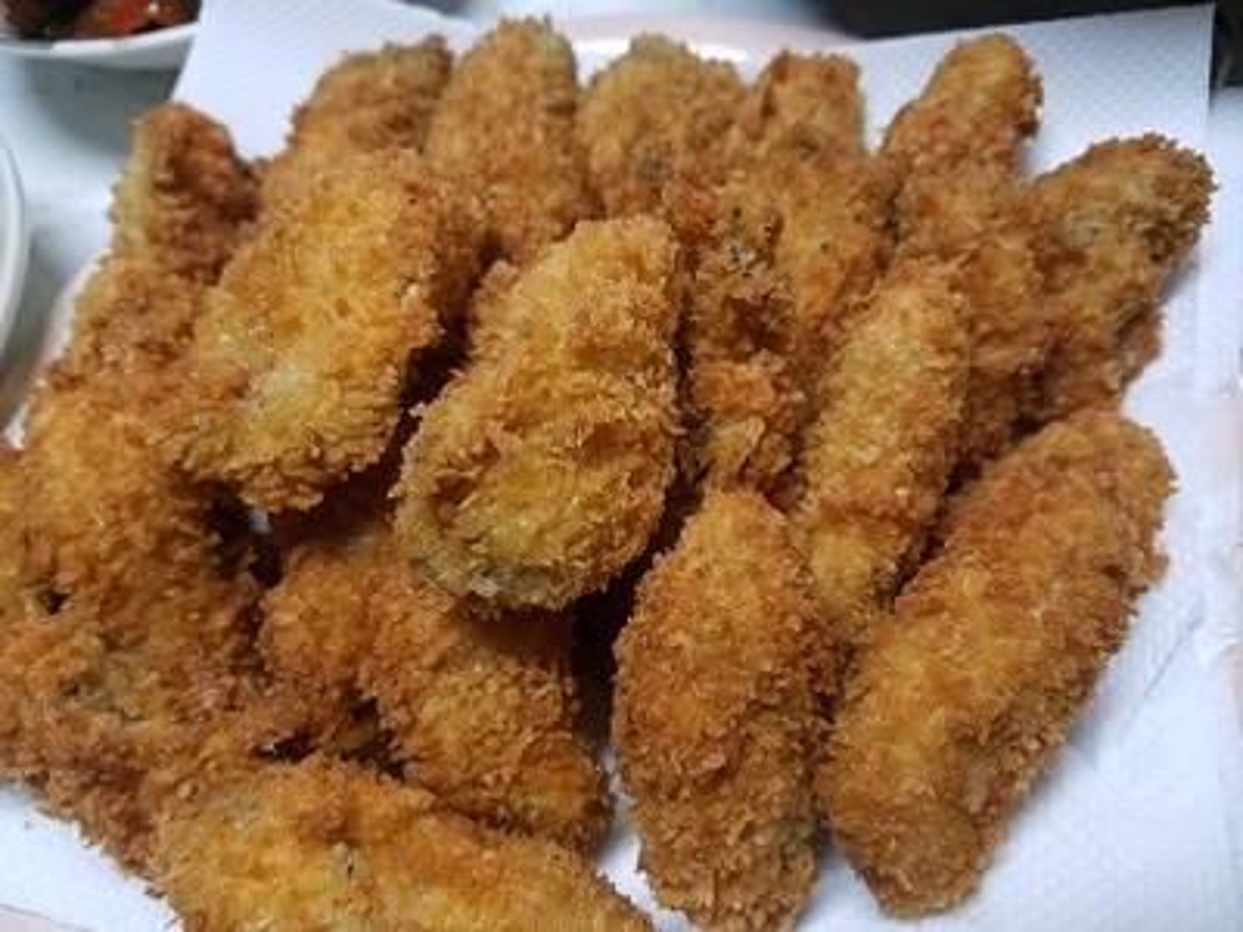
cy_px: 466
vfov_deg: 53.1
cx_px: 622
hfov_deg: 67.3
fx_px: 934
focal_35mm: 26
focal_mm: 4.2
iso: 200
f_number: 1.7
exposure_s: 1/50
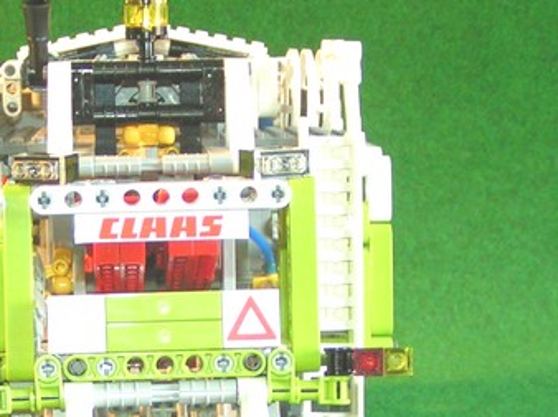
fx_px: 1160
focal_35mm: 72
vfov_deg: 20.3
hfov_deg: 26.7
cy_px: 292
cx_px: 135
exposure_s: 1/40
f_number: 2.8
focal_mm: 5.8
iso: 160
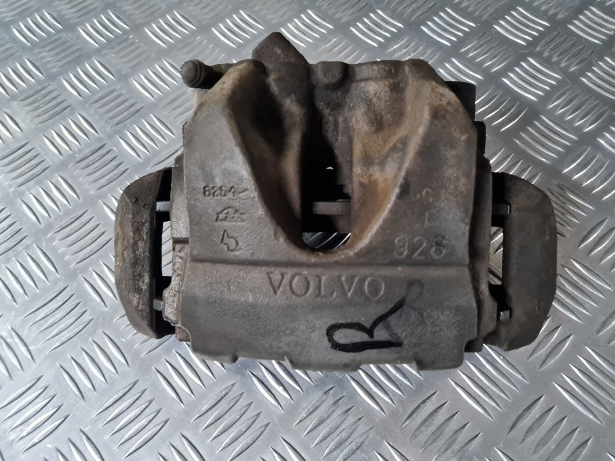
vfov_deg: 53.1
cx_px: 308
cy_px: 230
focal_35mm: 26
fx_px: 462
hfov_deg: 67.3
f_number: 1.8
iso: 640
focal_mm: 5.4
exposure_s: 1/25
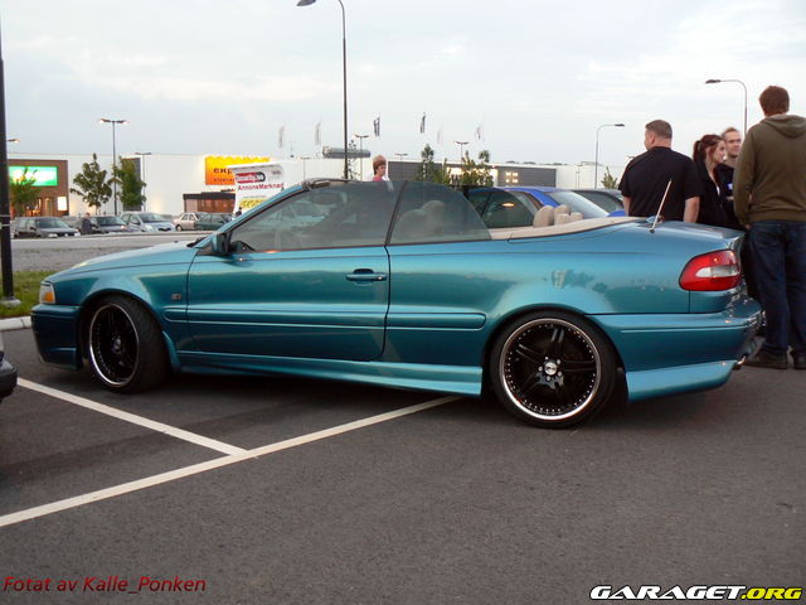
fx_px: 838
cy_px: 302
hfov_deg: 51.4
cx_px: 403
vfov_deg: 39.7
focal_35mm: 36
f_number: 2.8
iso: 80
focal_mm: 6
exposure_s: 1/6
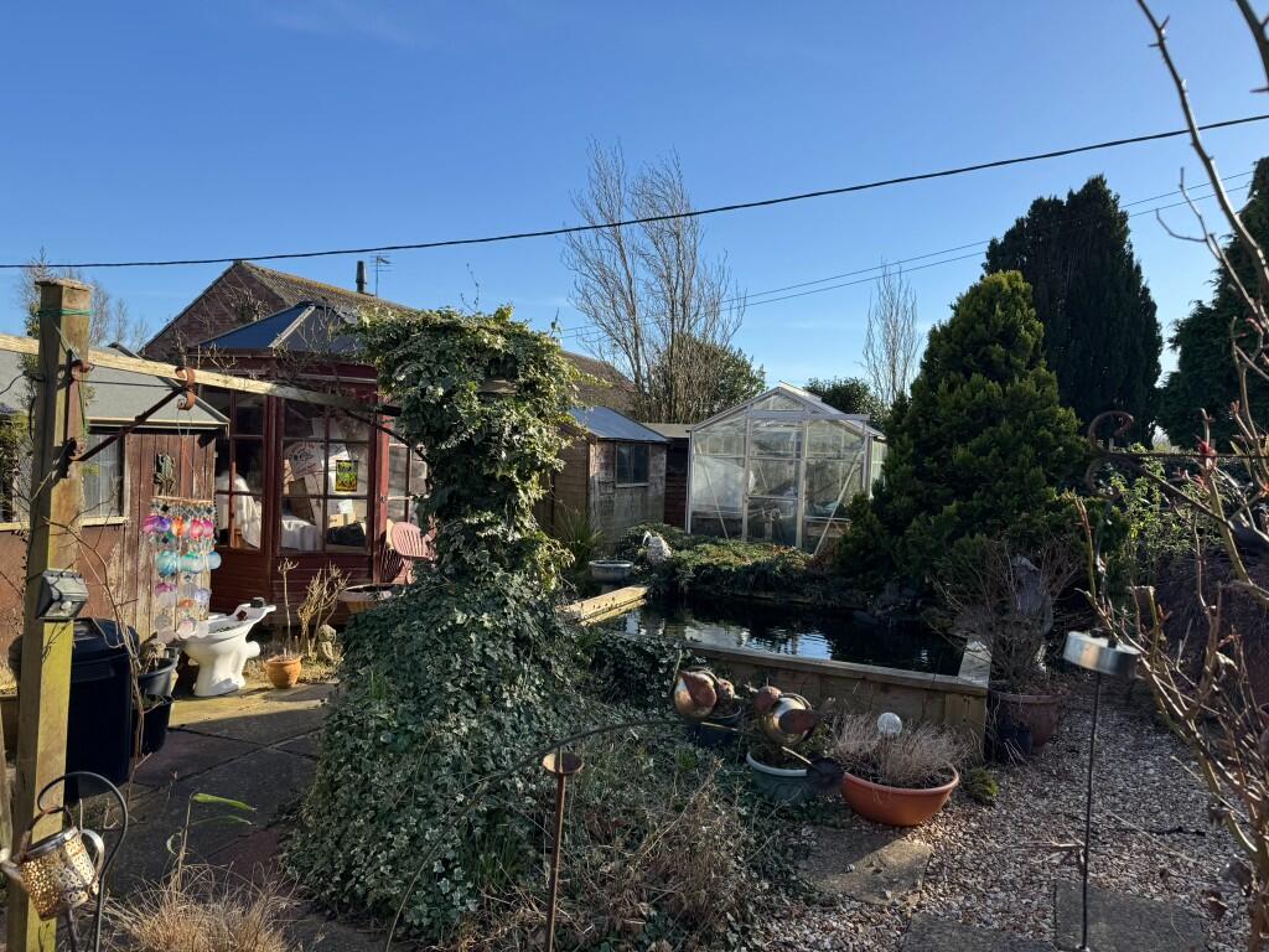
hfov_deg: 71.6
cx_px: 634
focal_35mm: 24
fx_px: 880
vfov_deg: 56.8
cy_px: 476
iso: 80
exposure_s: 1/2710
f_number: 1.78
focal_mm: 6.76
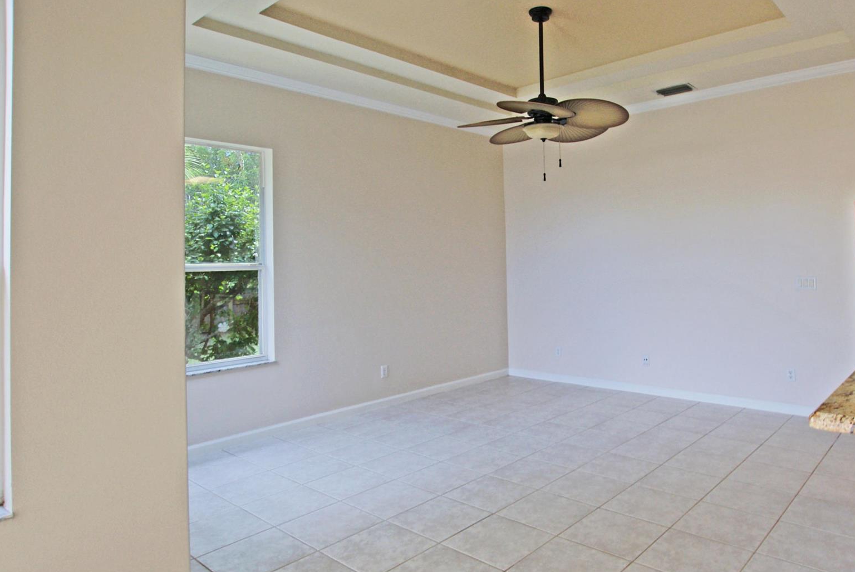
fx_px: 476
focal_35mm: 20
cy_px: 353
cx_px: 497
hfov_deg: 83.2
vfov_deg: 61.3
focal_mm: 10
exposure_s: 1/40
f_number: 5
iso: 100
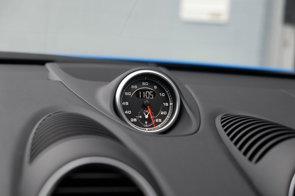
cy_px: 98
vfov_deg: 20.3
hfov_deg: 30.1
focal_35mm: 67
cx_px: 148
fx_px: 549
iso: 400
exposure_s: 1/60
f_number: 4
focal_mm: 44.4
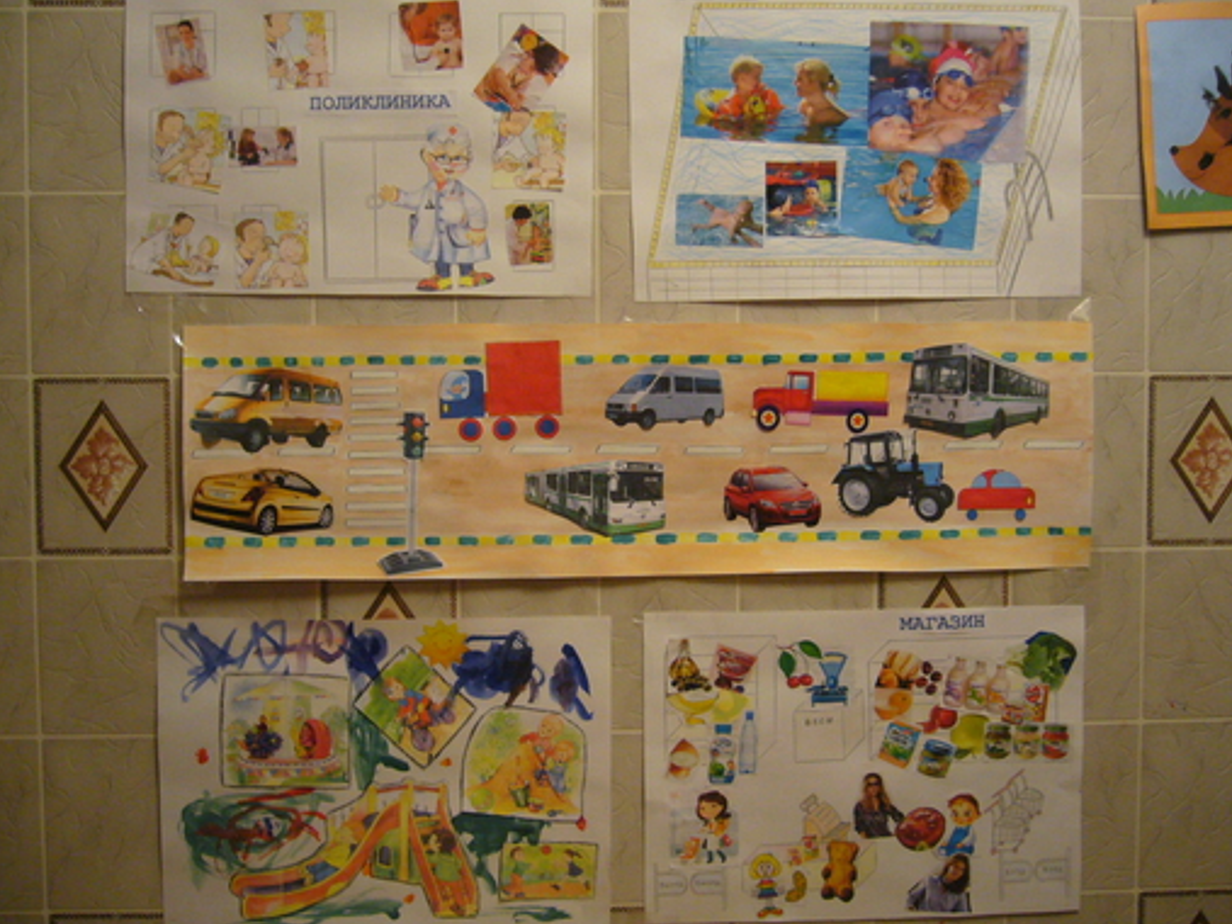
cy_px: 436
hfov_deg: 49.0
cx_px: 600
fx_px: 1352
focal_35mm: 38
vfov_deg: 37.7
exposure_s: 1/8
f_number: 2.8
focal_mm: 5.8
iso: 200
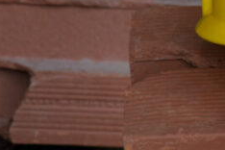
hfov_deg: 4.4
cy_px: 40
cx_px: 488
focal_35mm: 459
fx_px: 2869
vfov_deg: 3.0
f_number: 18
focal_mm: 105
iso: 320
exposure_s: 1/160
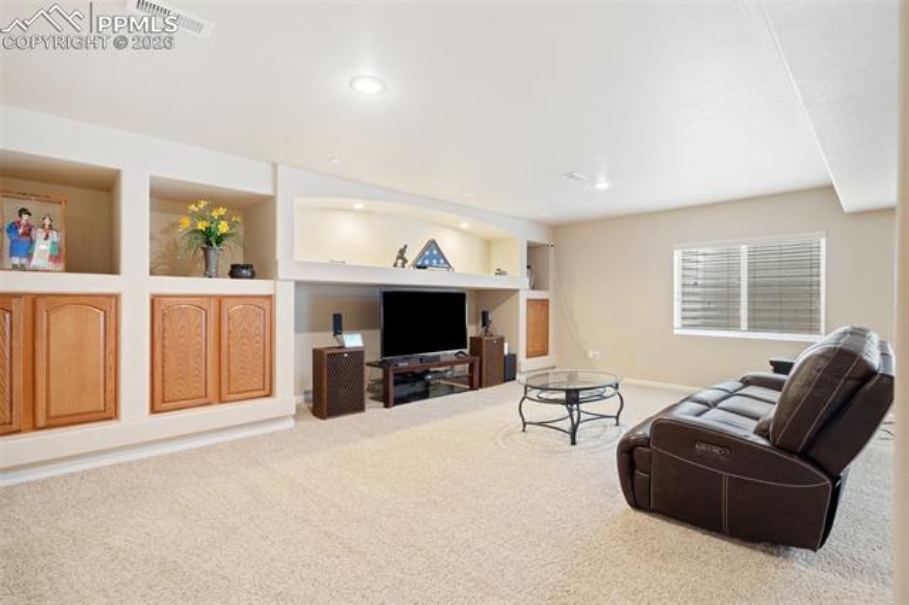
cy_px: 302
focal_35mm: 16
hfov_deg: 96.8
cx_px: 454
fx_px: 404
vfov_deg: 73.7
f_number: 5.6
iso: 200
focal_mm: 16
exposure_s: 1
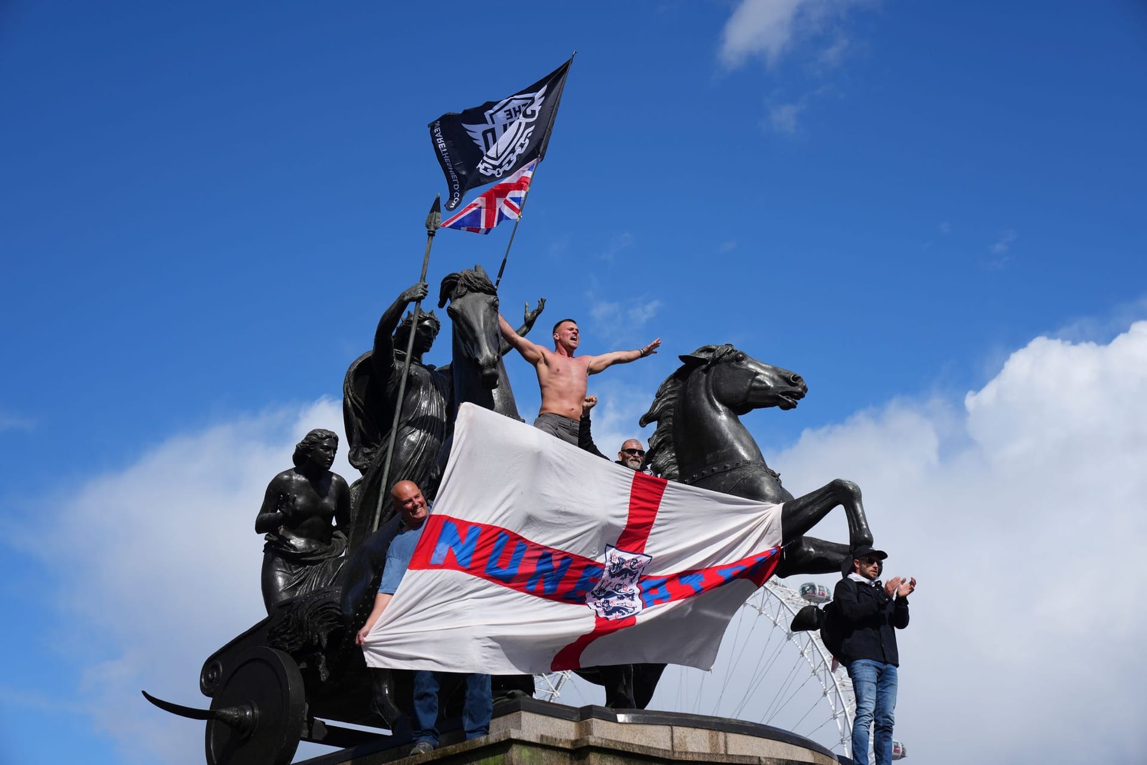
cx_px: 574
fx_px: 1784
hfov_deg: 35.6
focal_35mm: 56
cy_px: 382
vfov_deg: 24.2
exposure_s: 1/3200
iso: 200
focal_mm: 56
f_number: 4
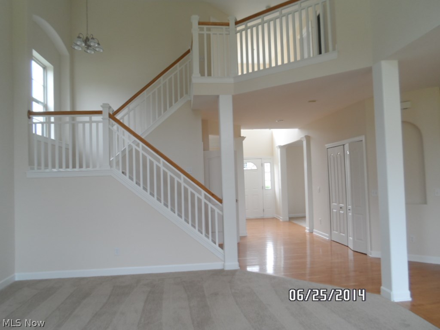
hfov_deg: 69.4
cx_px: 220
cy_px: 165
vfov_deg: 54.9
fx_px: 318
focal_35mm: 25
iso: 80
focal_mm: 4.5
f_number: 2.5
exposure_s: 1/60
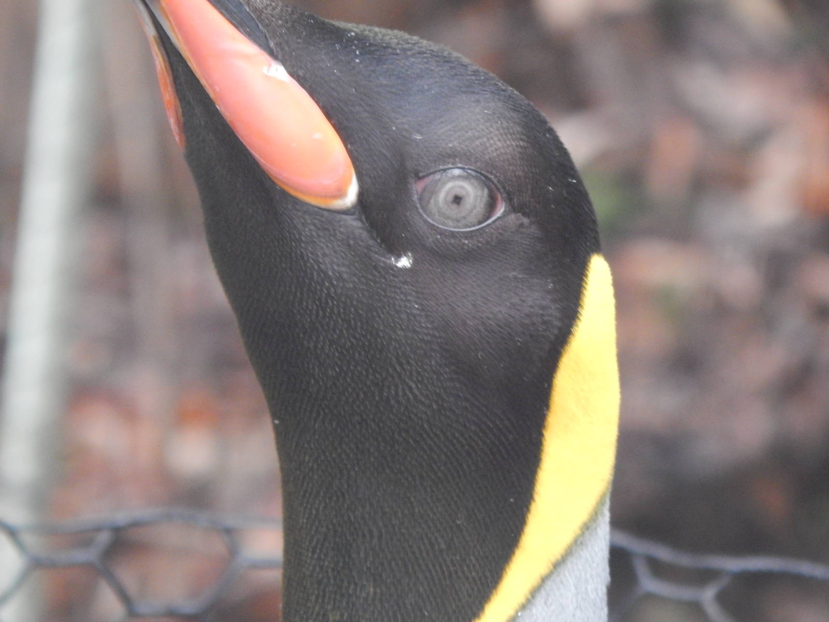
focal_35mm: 675
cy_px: 311
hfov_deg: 2.9
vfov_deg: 2.2
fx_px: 16165
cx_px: 414
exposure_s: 1/40
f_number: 5.8
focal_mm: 120
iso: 800
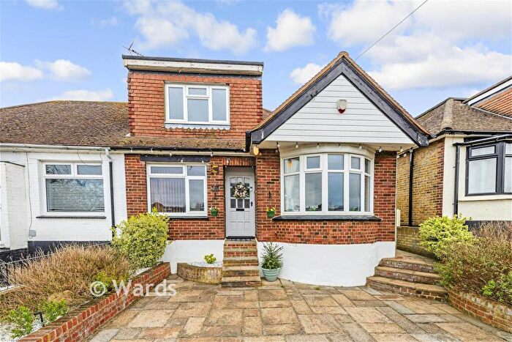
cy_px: 171
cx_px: 256
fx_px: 199
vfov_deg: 81.2
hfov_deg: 104.2
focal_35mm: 14
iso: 400
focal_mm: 14
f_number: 8
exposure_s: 1/400
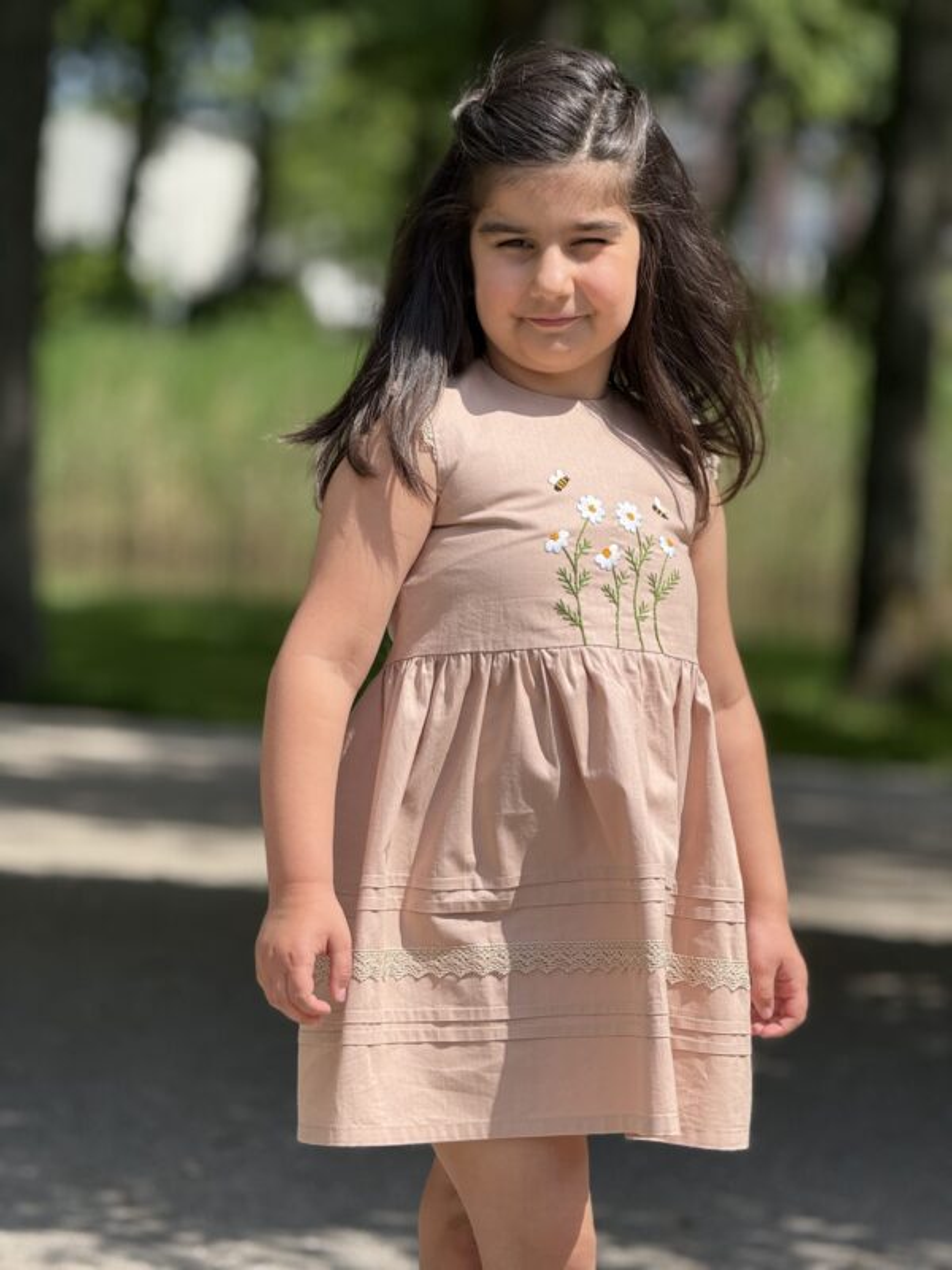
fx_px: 4400
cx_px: 476
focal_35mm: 120
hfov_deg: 12.3
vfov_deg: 16.4
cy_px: 635
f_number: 2.8
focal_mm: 15.66
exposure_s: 1/926
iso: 50
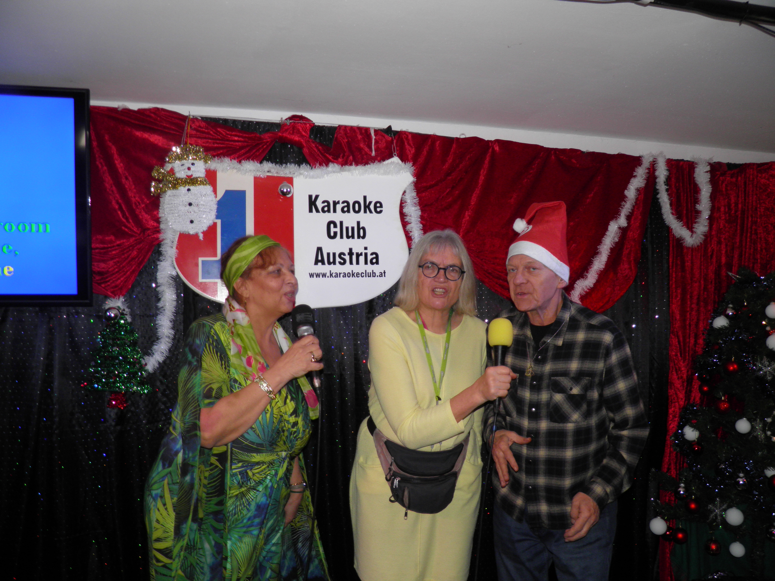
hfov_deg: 63.4
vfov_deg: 49.7
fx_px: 627
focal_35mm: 28
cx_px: 388
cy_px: 290
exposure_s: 1/30
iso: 100
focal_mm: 4.9
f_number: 2.8
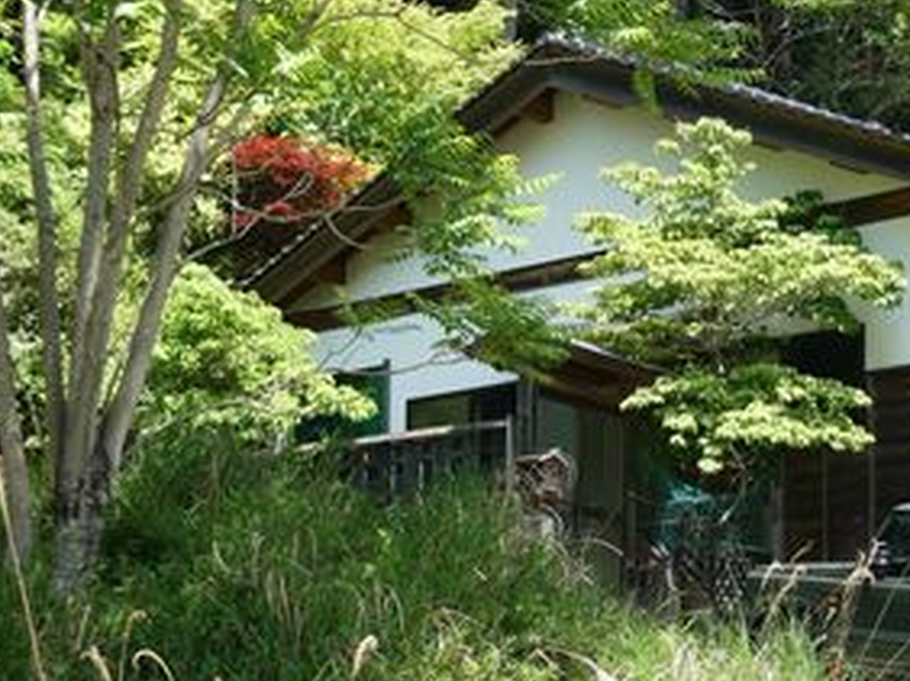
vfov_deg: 14.3
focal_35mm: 103
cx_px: 603
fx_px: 2705
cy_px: 331
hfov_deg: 19.0
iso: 80
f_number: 4.1
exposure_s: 1/160
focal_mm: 9
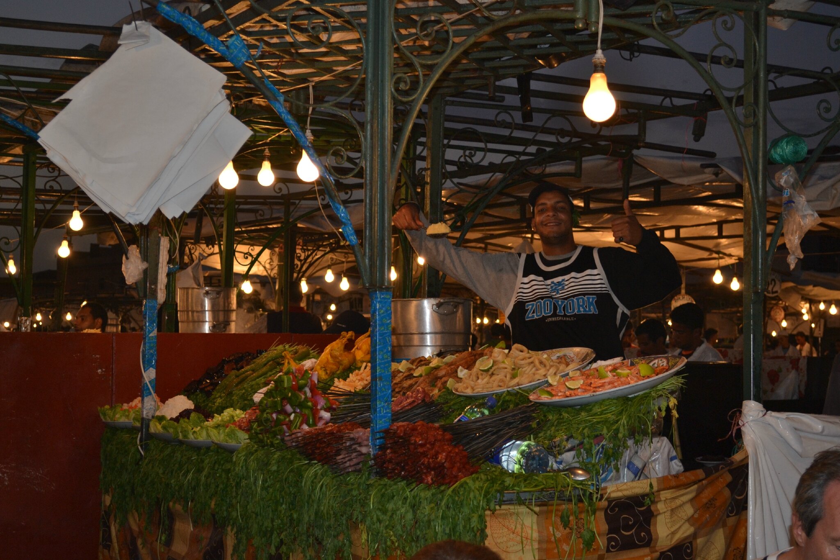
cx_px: 420
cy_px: 280
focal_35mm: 63
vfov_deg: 21.6
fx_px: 1470
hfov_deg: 31.9
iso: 360
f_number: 5.3
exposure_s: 1/125
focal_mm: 42
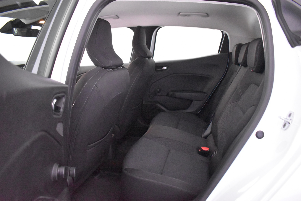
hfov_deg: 67.4
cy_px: 100
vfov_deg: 47.9
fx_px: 226
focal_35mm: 27
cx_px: 150
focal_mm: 18
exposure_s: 1/60
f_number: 3.5
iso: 11400
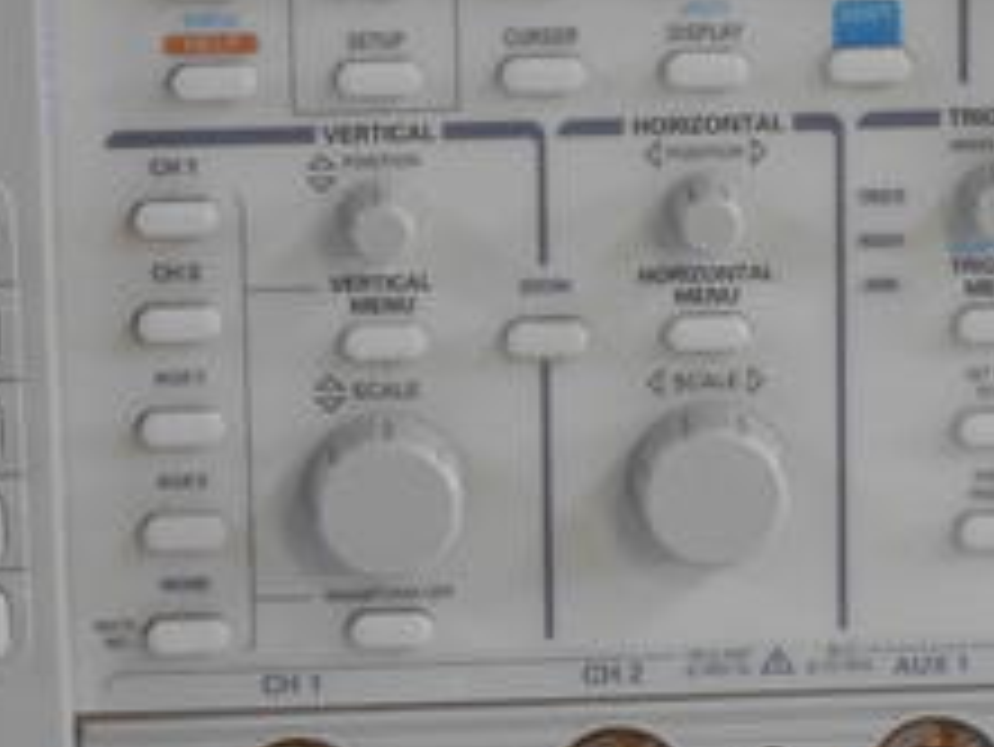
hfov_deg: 7.5
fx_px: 7585
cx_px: 652
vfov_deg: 5.6
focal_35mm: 264
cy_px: 378
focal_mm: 73
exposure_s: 1/3.2
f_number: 22
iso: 800
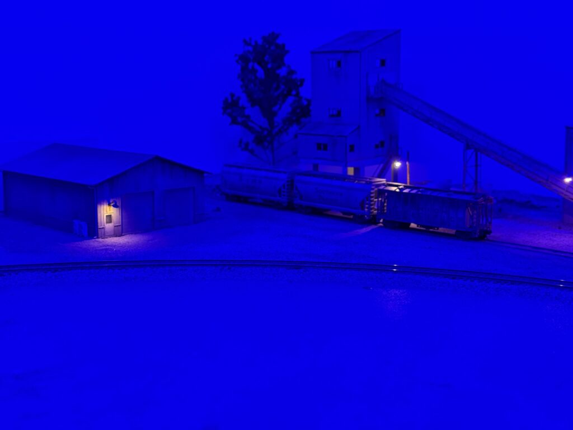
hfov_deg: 39.7
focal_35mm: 48
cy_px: 215
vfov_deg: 30.3
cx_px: 286
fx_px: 795
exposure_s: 1/31
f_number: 1.78
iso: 500
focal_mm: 6.76
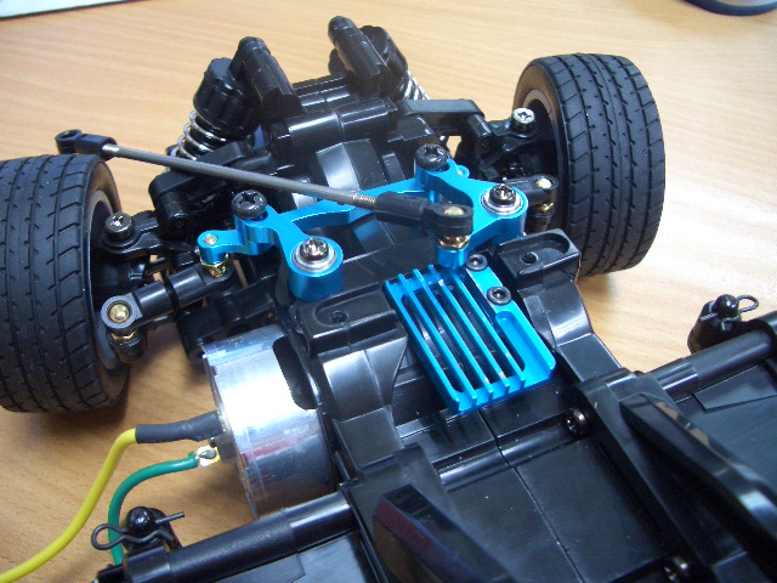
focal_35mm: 35
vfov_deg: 40.7
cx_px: 388
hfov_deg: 52.6
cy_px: 292
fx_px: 786
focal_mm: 5.8
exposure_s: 1/8
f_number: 2.6
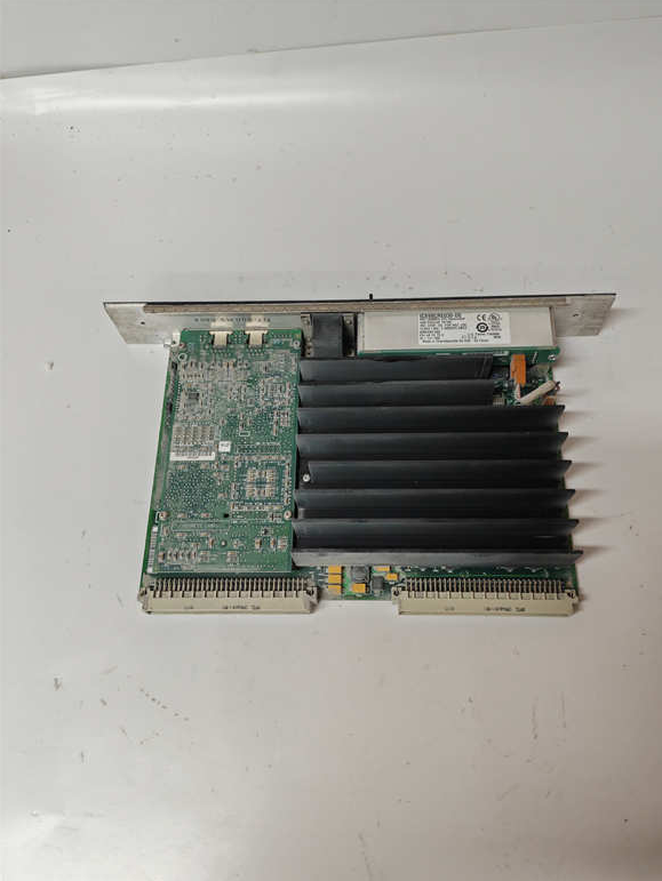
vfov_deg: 63.4
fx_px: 713
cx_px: 342
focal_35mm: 28
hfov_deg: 49.8
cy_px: 454
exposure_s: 1/100
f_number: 1.9
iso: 800
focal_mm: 6.12
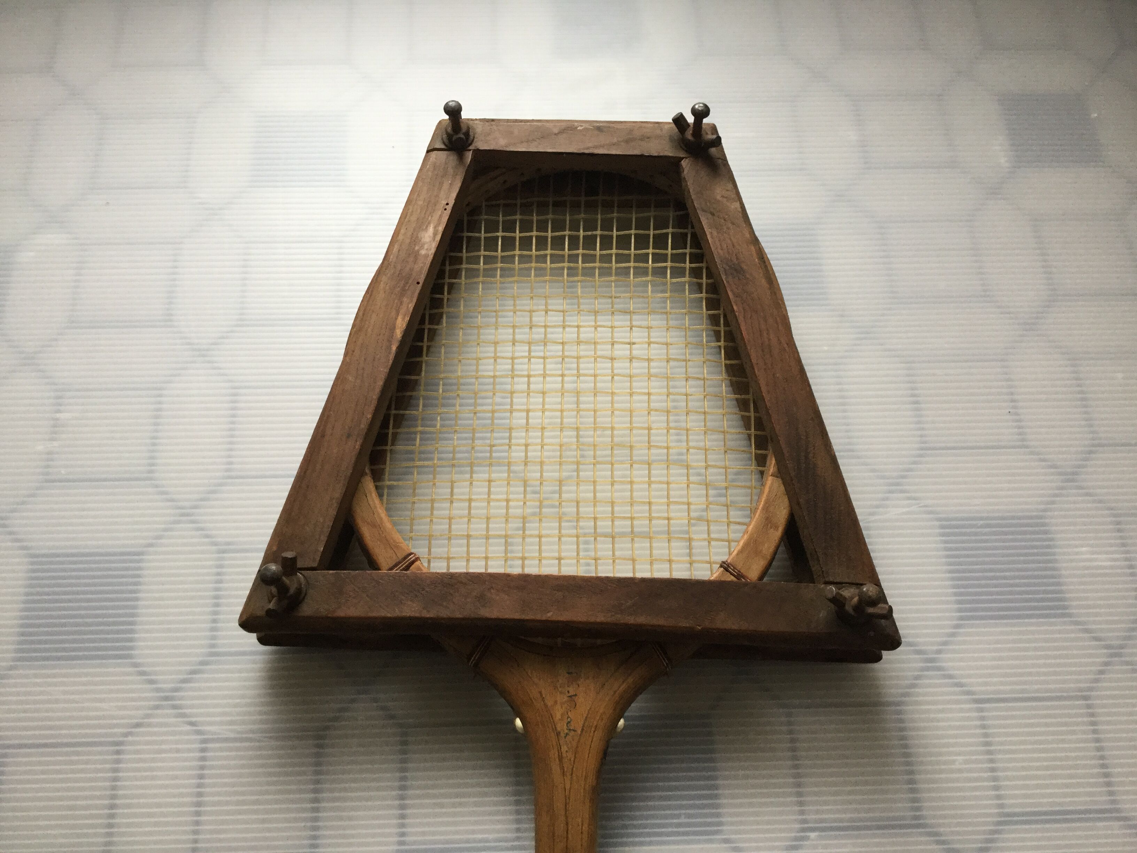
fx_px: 1018
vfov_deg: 45.4
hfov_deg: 58.4
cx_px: 568
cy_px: 426
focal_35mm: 31
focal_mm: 3.3
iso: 80
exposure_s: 1/33
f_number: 2.4
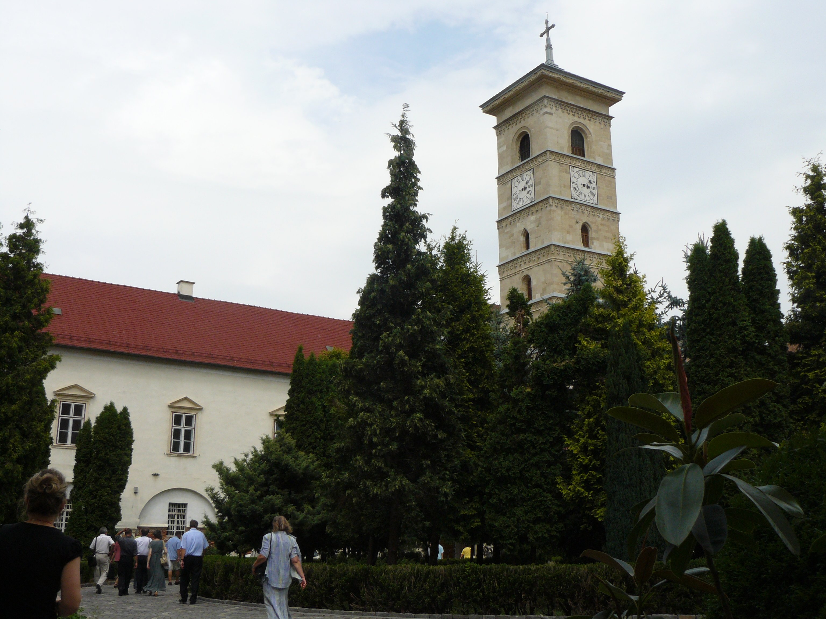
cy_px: 310
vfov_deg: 39.7
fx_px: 859
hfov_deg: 51.4
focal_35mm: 36
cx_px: 413
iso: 100
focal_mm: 6
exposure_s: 1/400
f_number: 6.3
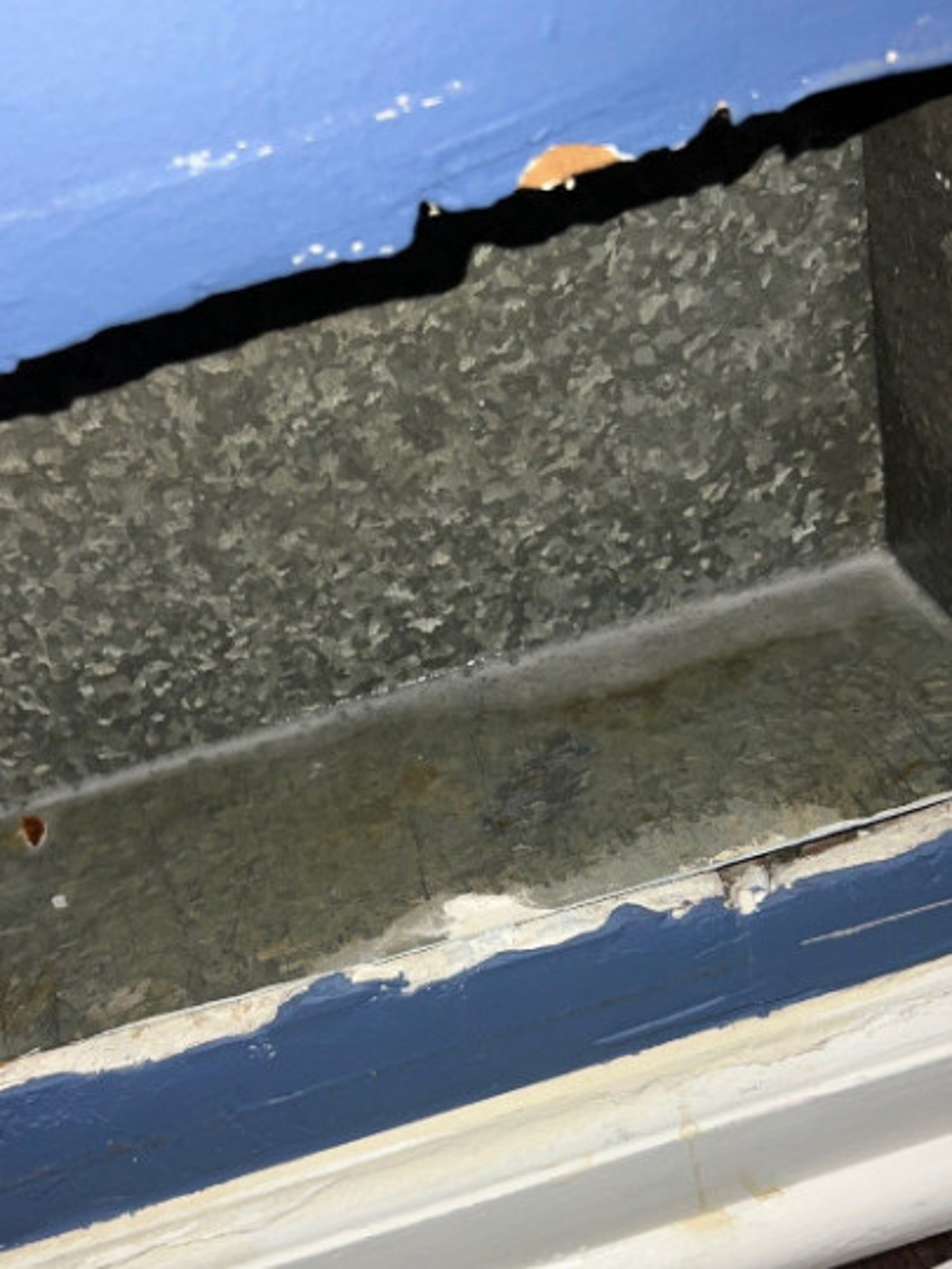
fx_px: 1907
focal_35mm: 52
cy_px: 634
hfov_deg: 28.0
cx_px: 476
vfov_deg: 36.8
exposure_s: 1/1089
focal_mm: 6
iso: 16
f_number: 2.4
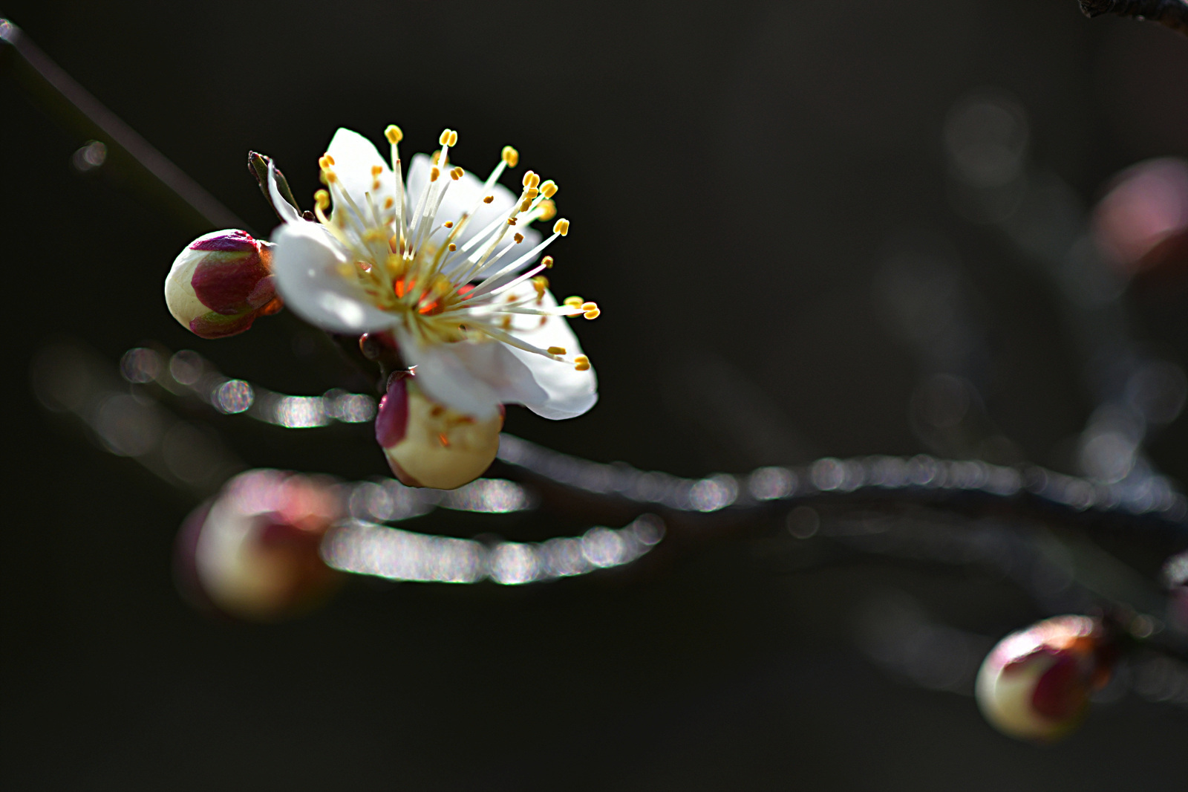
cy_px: 396
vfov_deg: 13.0
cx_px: 594
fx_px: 3464
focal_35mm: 105
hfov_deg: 19.5
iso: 200
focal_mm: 105
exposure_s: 1/2000
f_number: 3.5
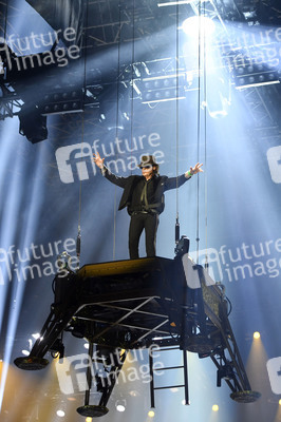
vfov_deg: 28.9
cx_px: 140
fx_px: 821
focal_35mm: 70
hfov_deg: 19.4
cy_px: 211
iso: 1250
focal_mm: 70
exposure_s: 1/400
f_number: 3.5
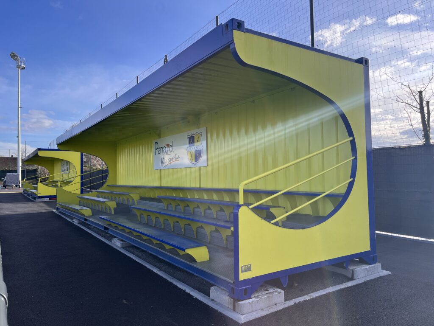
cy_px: 163
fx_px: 326
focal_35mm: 26
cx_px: 217
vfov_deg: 53.1
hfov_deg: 67.3
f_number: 1.6
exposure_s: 1/1721
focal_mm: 5.1
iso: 50
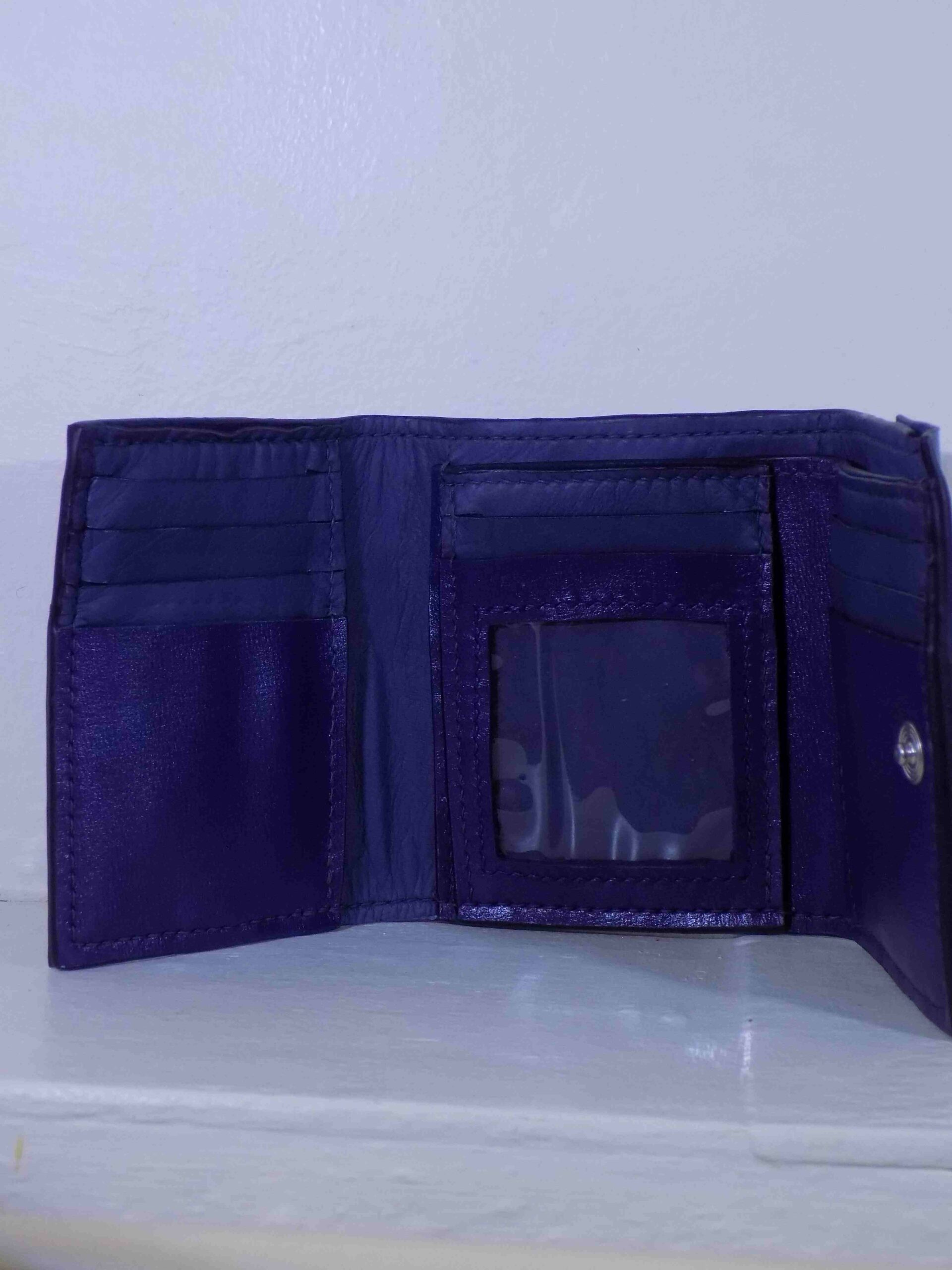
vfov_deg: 29.8
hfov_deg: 22.6
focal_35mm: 65
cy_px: 635
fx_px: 2383
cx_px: 476
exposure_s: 1/30
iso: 200
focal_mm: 11.5
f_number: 4.1
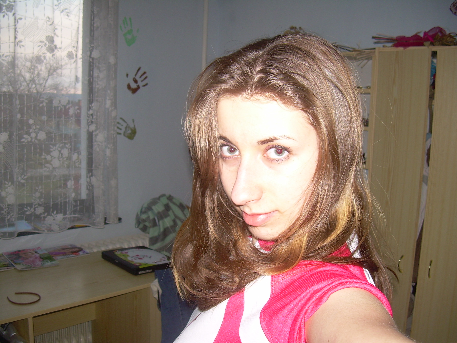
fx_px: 502
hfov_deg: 49.0
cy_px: 172
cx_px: 228
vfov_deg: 37.7
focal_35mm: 38
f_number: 2.8
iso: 50
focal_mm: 6.3
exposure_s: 1/60
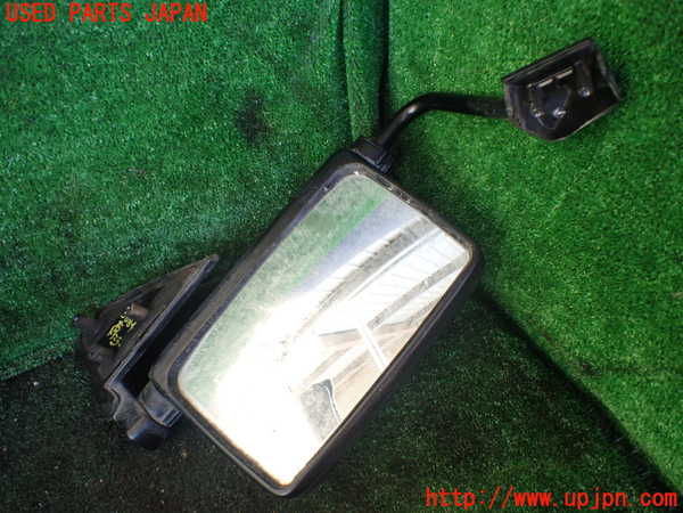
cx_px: 342
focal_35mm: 30
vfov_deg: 46.8
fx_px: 592
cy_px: 256
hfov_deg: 60.0
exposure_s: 1/125
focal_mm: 5.4
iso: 250
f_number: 2.3
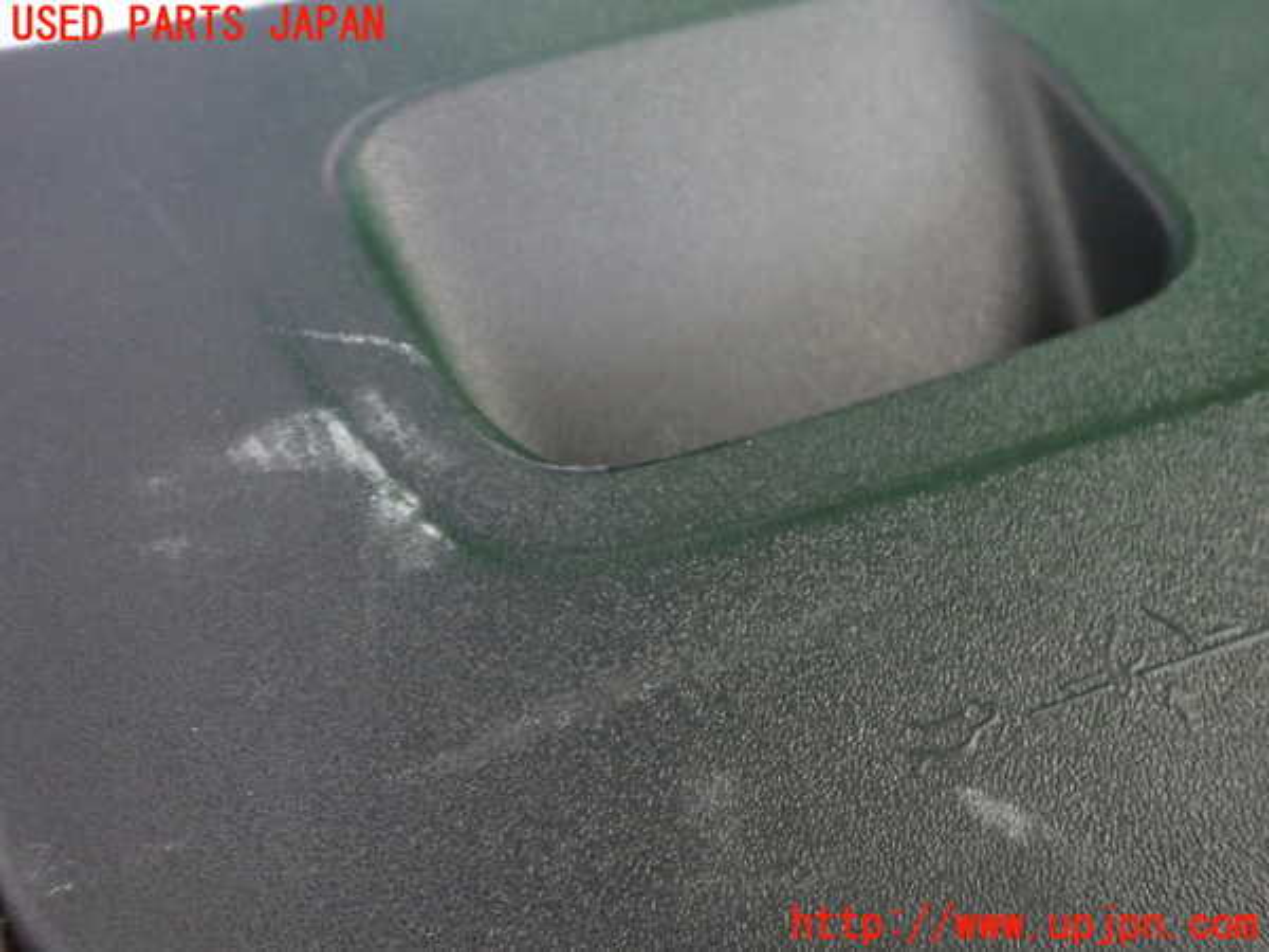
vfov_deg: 46.8
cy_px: 476
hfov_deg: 60.0
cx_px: 634
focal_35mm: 30
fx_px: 1100
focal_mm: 5.4
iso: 800
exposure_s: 1/60
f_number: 2.3
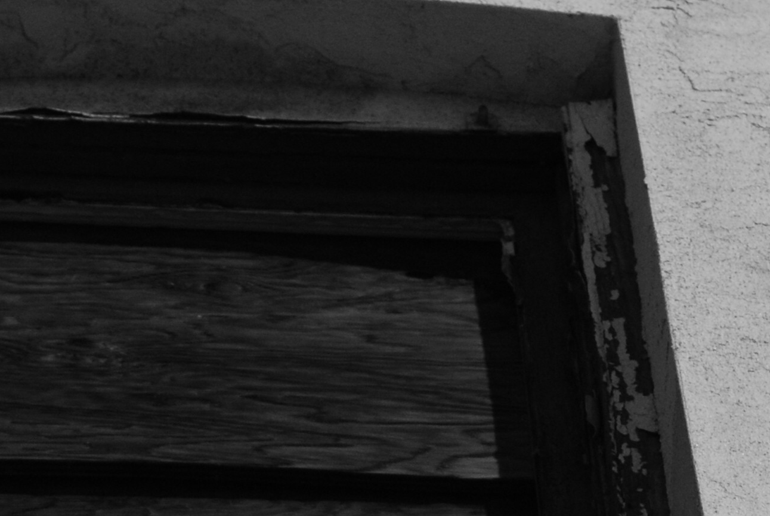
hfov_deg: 8.3
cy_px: 631
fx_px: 5300
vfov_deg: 5.5
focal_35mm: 248
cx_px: 260
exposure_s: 1/2000
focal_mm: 55
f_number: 11
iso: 400
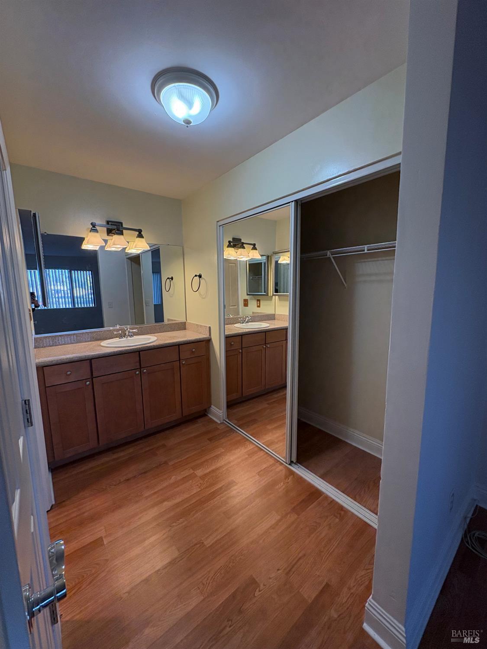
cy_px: 324
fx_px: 263
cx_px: 244
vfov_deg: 102.1
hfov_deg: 85.7
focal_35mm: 14
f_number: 2.2
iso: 160
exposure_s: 1/120
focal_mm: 2.22
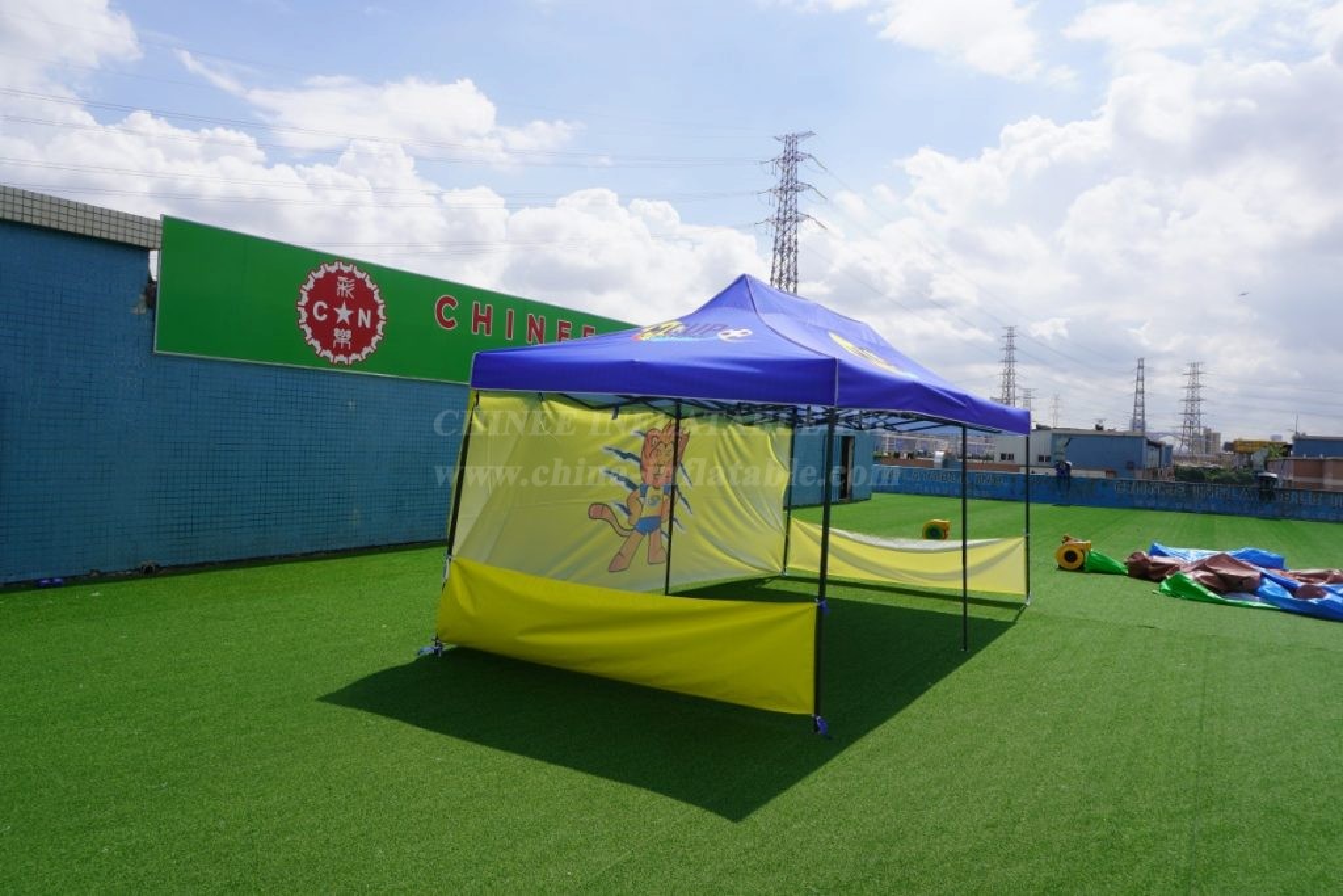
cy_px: 448
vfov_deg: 53.1
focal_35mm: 24
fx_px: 895
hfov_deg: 73.7
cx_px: 672
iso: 100
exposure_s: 1/250
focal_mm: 16
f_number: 10
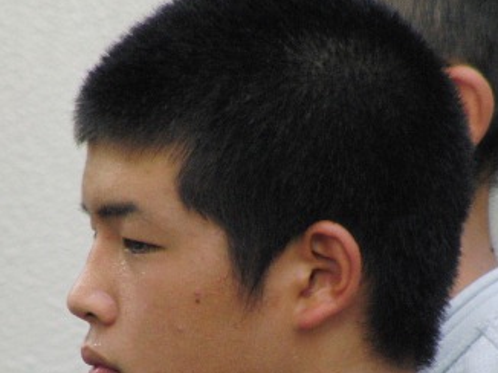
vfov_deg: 1.5
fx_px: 14678
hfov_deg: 1.9
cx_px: 244
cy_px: 309
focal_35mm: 1021
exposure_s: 1/400
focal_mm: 92
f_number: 4.5
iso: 400
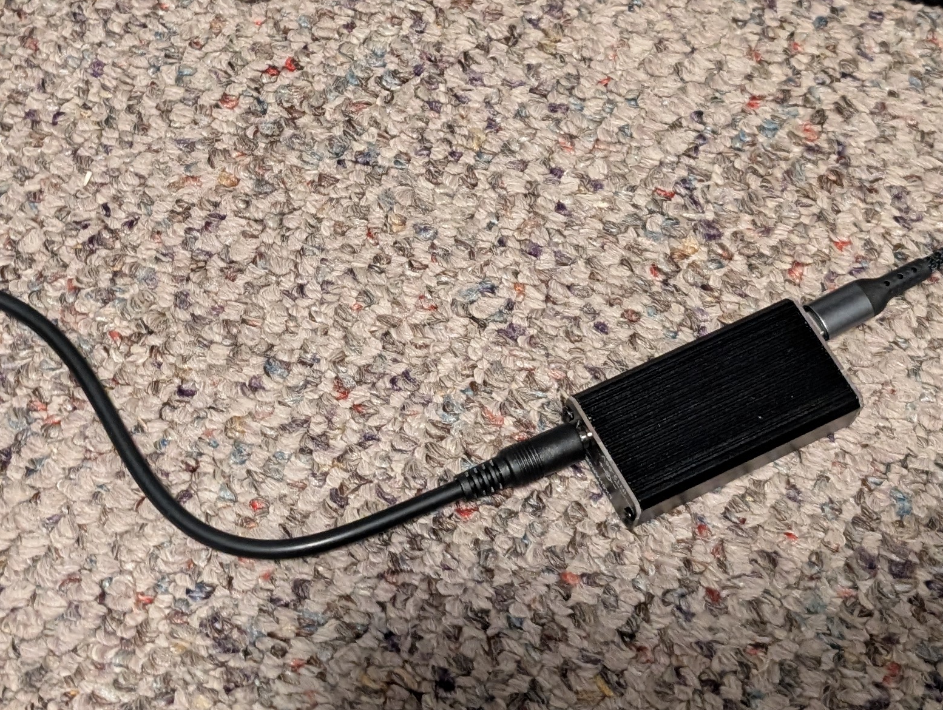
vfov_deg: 23.3
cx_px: 276
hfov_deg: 30.3
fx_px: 1719
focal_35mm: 63
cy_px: 259
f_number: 1.68
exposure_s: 1/60
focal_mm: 6.9
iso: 1954
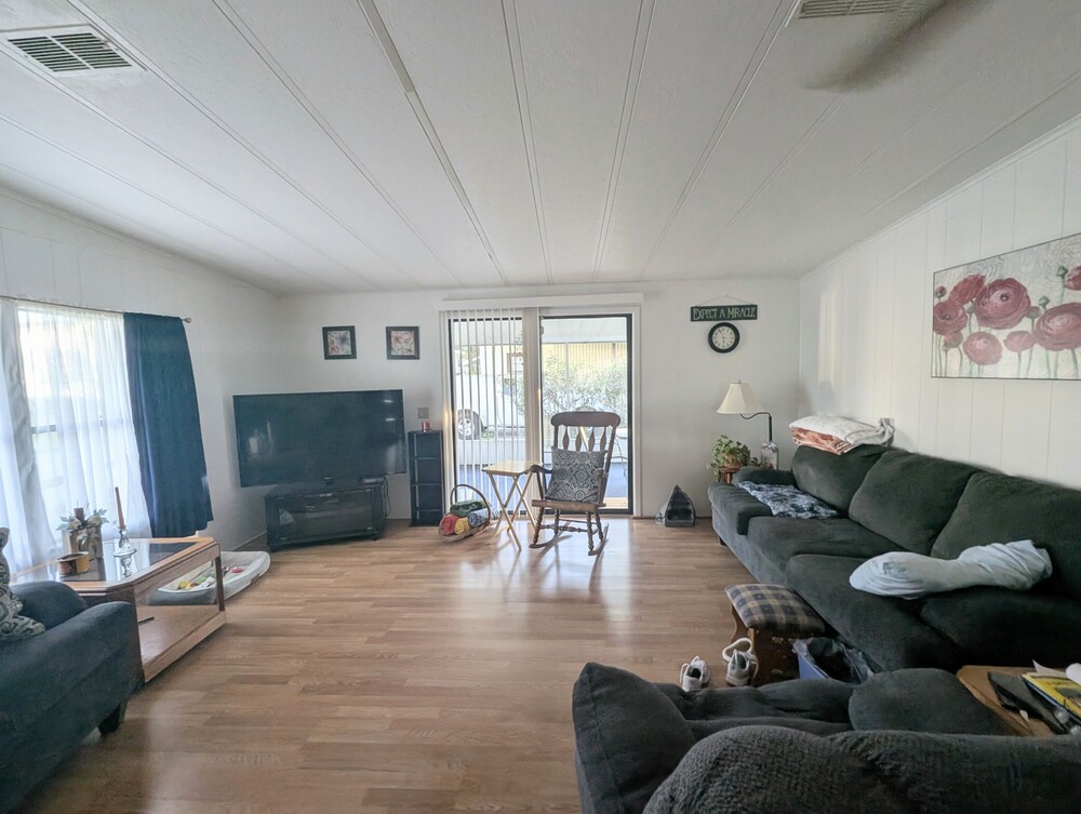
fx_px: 407
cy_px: 407
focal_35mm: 13
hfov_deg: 106.1
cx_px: 540
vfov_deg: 90.1
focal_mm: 1.95
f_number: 2.2
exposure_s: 1/40
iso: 77
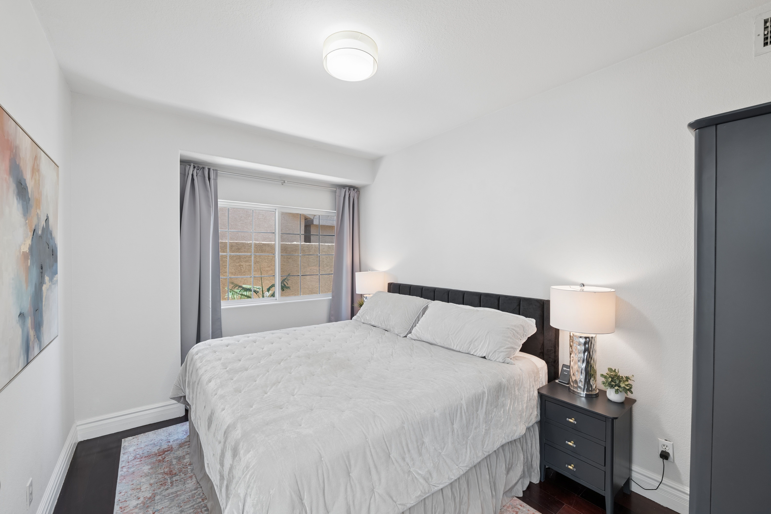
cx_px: 386
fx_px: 300
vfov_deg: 81.2
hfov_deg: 104.3
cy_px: 257
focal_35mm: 14
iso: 400
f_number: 8
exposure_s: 1/15
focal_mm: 14
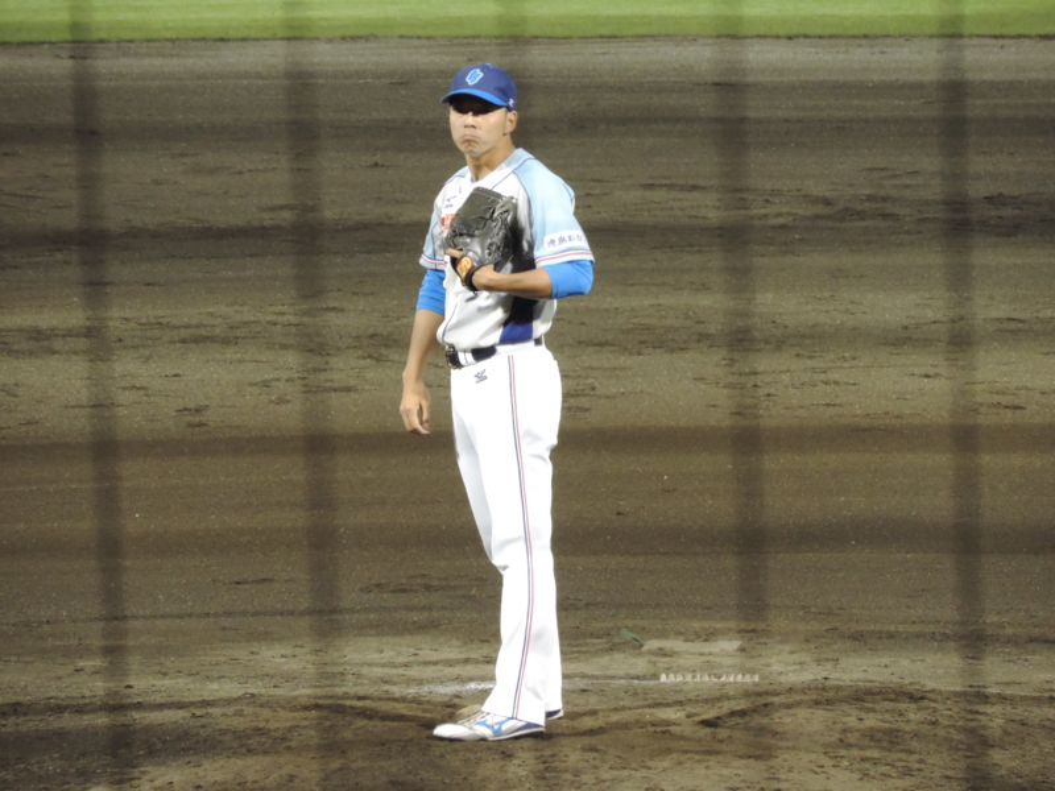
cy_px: 396
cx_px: 528
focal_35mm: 550
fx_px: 16762
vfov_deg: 2.7
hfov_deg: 3.6
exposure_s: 1/60
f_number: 4.9
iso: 800
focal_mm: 98.1
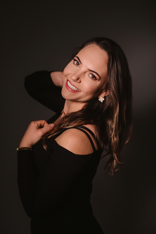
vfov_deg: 39.6
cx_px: 78
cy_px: 117
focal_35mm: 50
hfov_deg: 27.0
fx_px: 325
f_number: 3.2
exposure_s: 1/200
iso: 100
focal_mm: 50
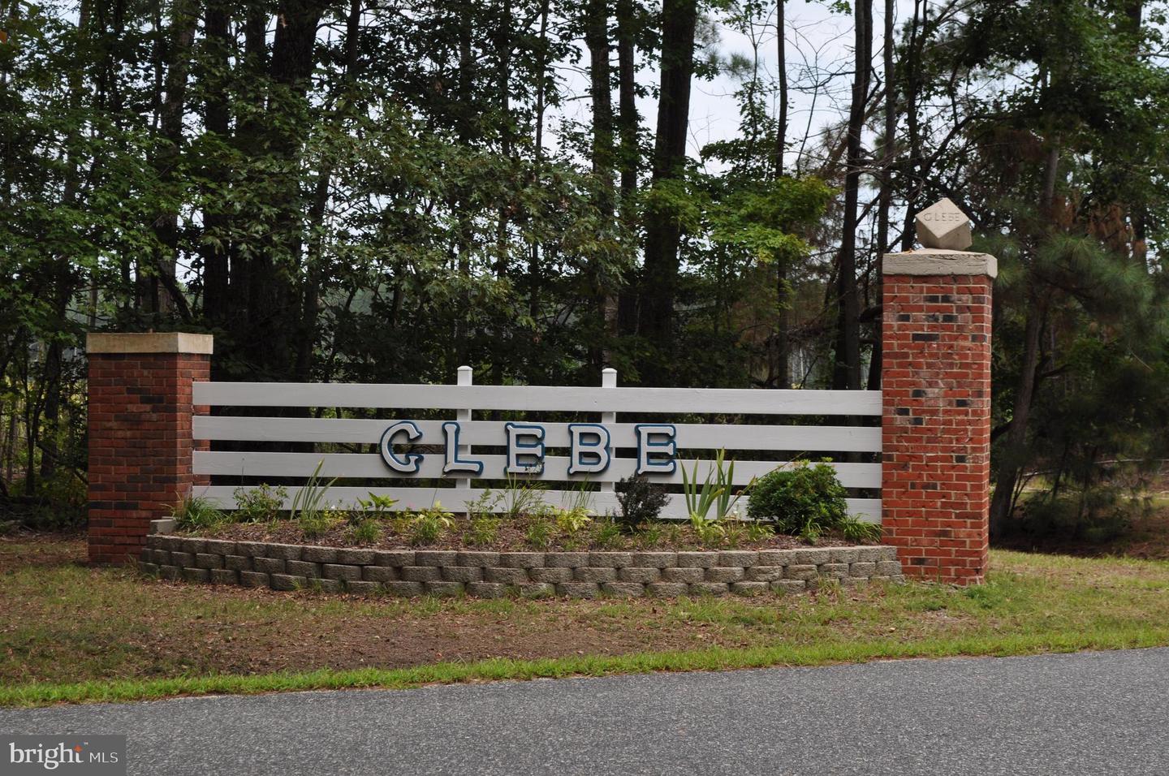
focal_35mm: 82
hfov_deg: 24.6
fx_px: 2675
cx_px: 584
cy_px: 388
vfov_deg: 16.5
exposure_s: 1/200
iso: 200
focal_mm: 55
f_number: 7.1
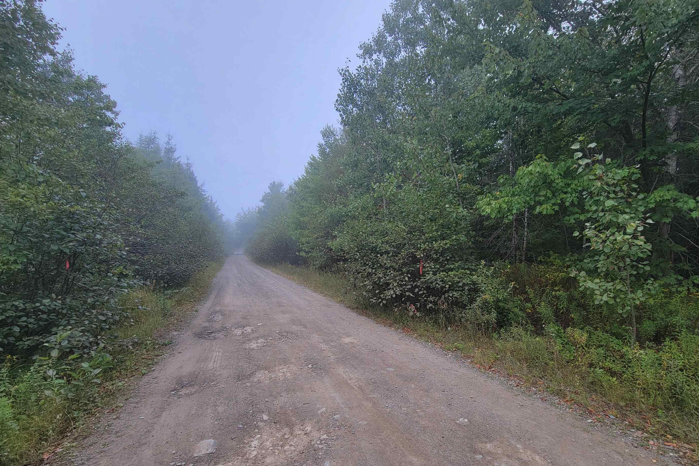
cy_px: 268
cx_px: 385
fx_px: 291
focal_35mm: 15
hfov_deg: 100.0
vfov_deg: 76.8
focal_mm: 2.2
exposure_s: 1/227
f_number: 2.2
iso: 50
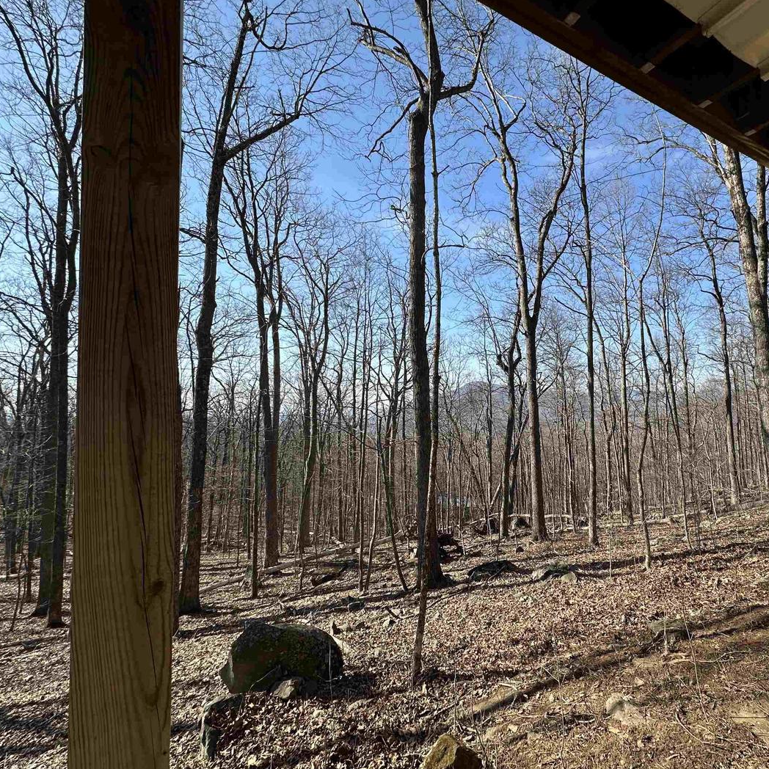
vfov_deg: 84.0
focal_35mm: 17
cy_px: 383
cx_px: 475
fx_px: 427
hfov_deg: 82.6
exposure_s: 1/1103
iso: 50
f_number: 2.2
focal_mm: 2.22
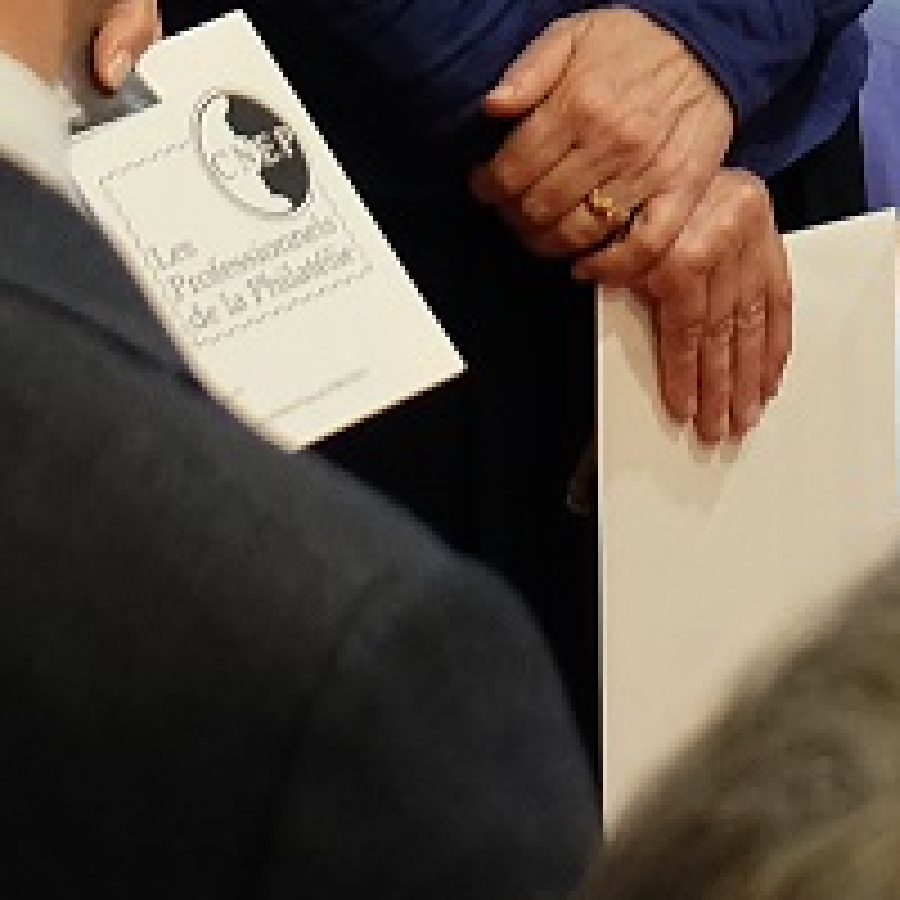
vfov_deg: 5.2
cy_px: -1755
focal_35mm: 319
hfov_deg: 5.4
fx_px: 9383
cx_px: 1341
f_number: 4
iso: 800
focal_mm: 25.4
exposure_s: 1/56
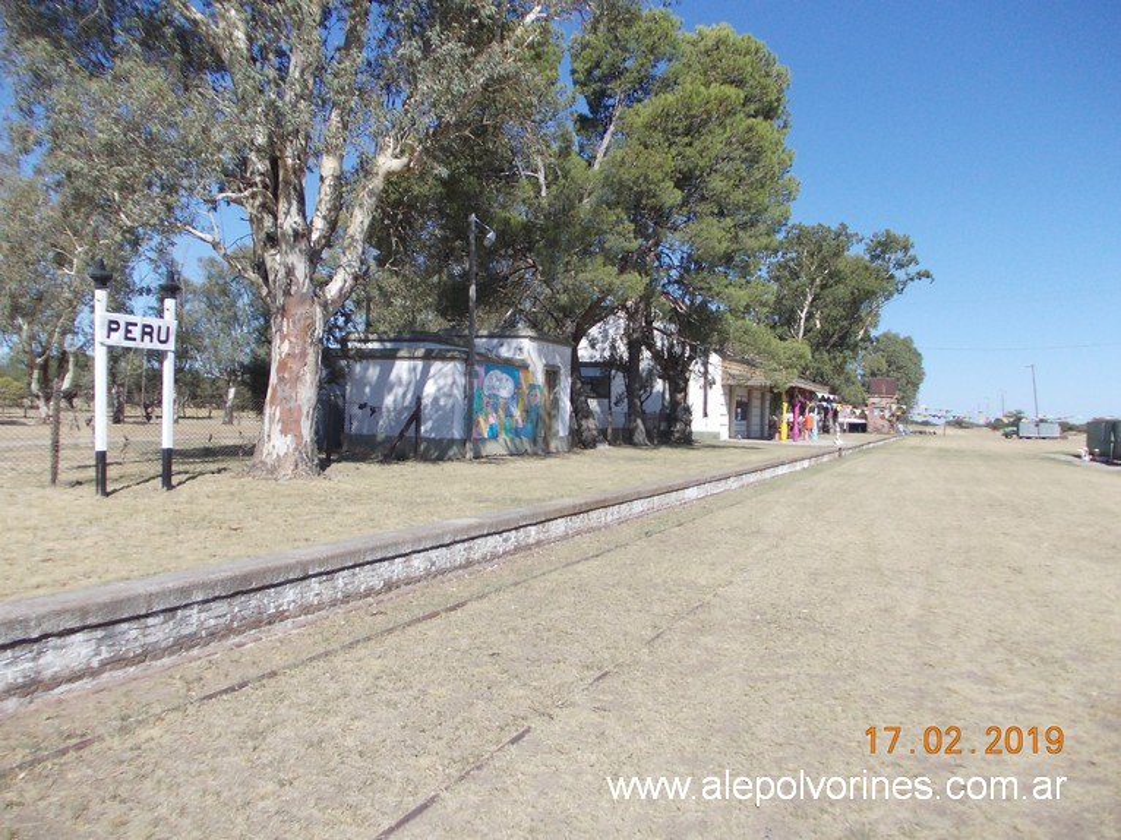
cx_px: 560
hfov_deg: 63.5
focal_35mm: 28
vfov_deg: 49.7
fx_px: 906
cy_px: 420
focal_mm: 4
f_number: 5.4
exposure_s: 1/320
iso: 80
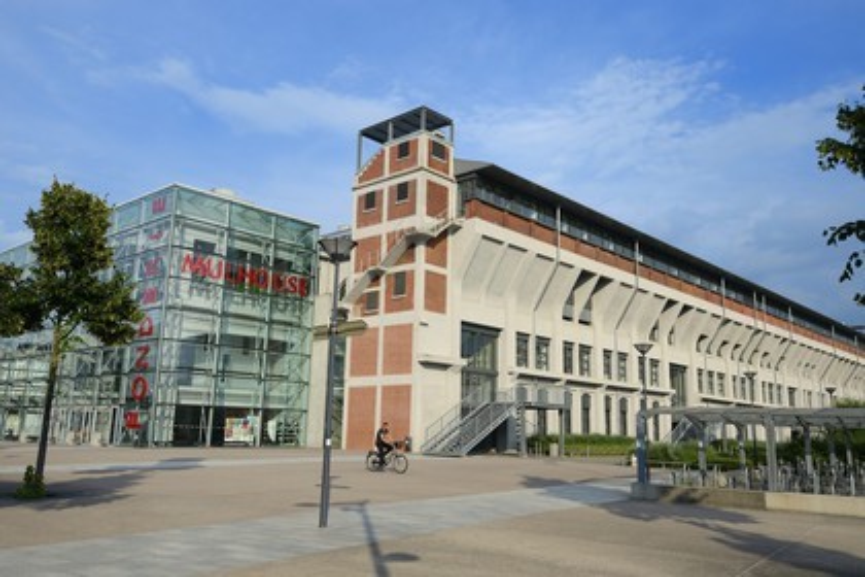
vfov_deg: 41.1
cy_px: 288
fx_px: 769
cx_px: 432
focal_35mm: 32
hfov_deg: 58.7
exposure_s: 1/200
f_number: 10
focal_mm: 32
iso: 100
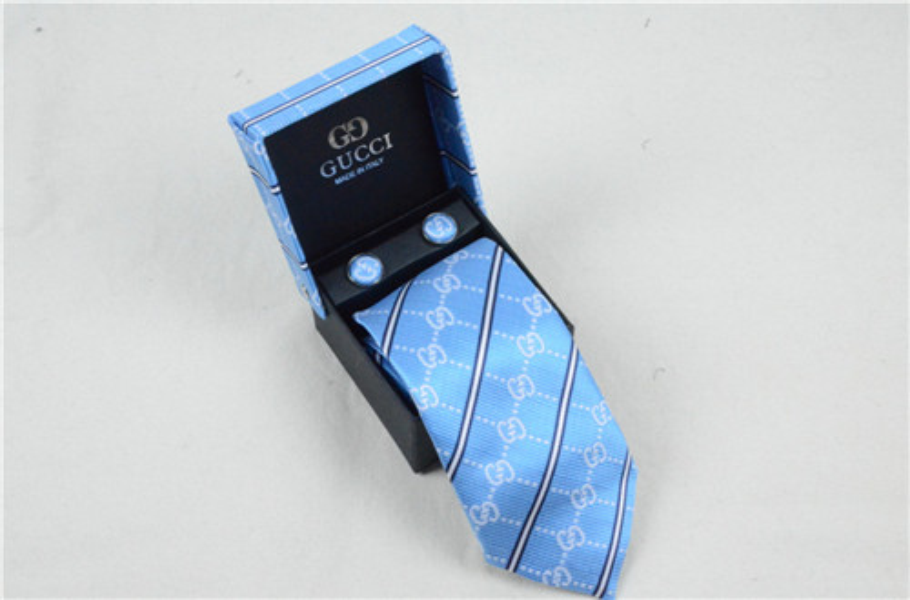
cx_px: 455
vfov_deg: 27.9
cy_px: 300
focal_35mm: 48
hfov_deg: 41.2
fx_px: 1210
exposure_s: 1/40
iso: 6400
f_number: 25
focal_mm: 32
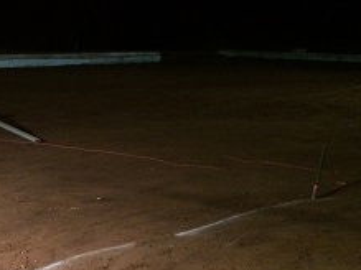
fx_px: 677
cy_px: 273
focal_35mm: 65
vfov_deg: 21.7
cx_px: -26
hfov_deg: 27.5
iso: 250
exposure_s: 1/15
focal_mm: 4.15
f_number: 2.2
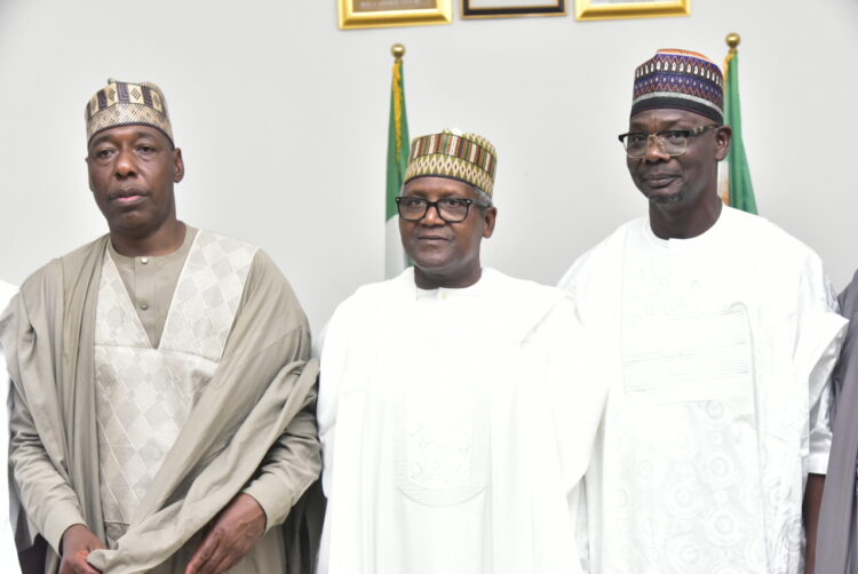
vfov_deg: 21.0
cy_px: 287
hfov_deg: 30.9
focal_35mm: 65
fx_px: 1551
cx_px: 429
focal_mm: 65
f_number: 8
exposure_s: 1/125
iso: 6400
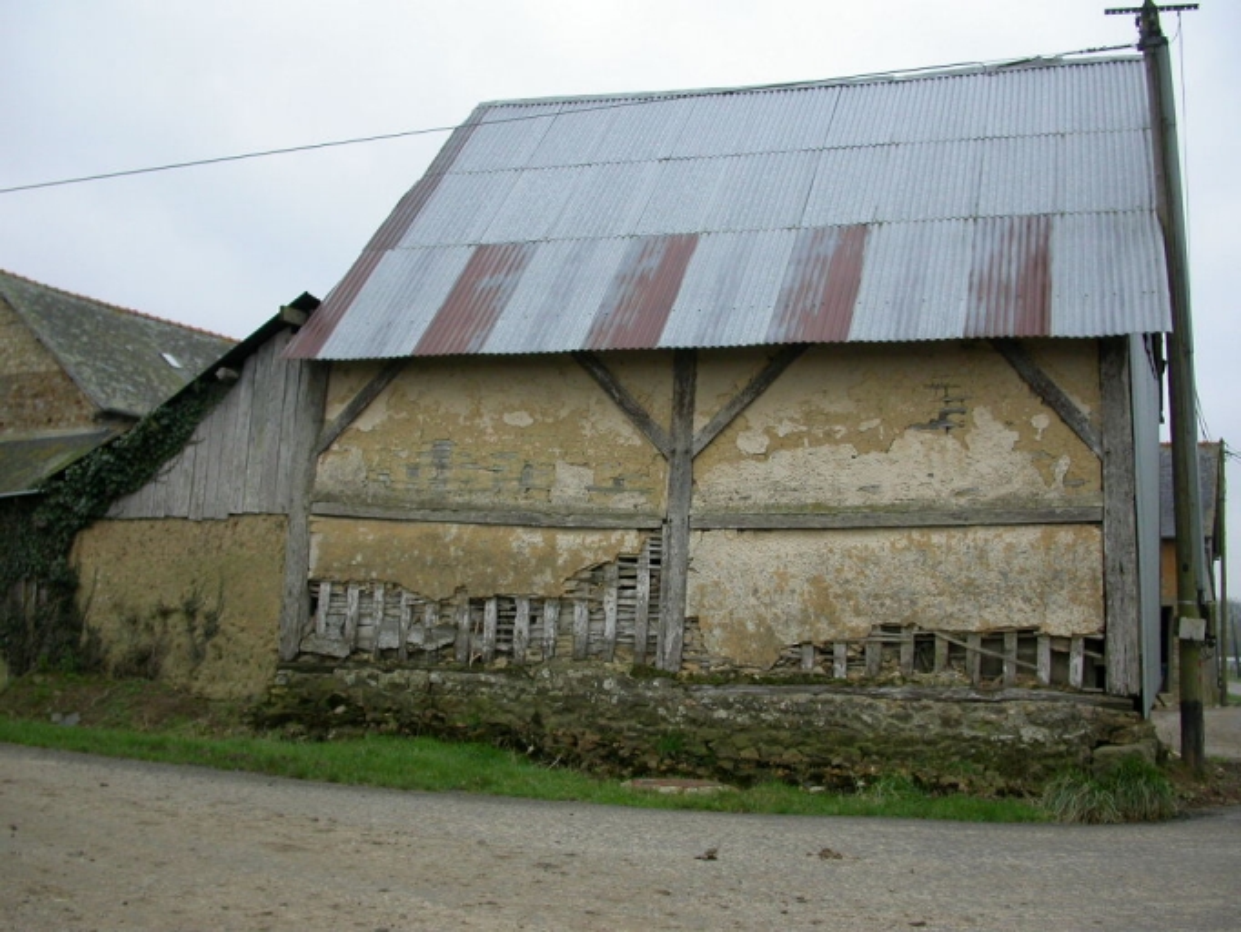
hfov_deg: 49.0
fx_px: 1363
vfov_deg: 37.7
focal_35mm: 38
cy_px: 466
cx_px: 620
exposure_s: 1/42.1
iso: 100
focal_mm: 7.85
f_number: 2.6
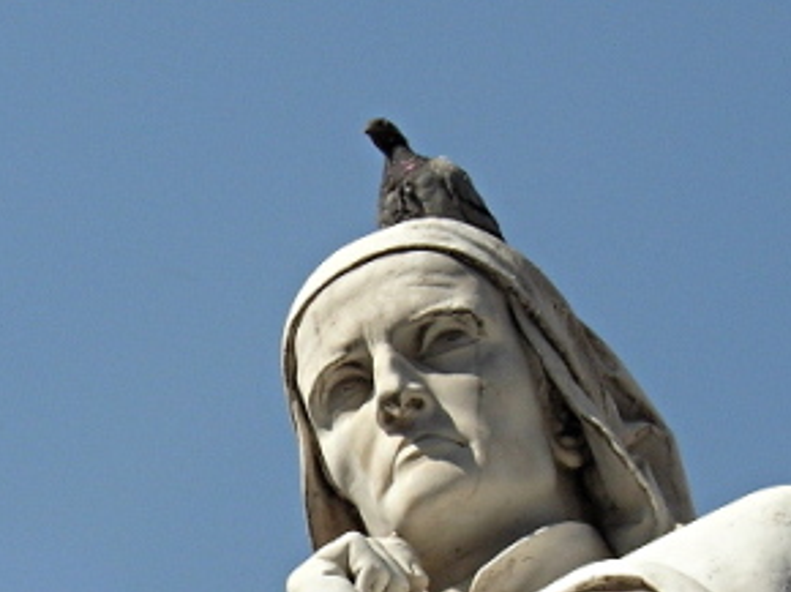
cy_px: 668
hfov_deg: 6.3
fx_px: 7124
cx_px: 104
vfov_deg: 4.7
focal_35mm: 312
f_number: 8.2
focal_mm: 23.4
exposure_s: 1/220
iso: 64
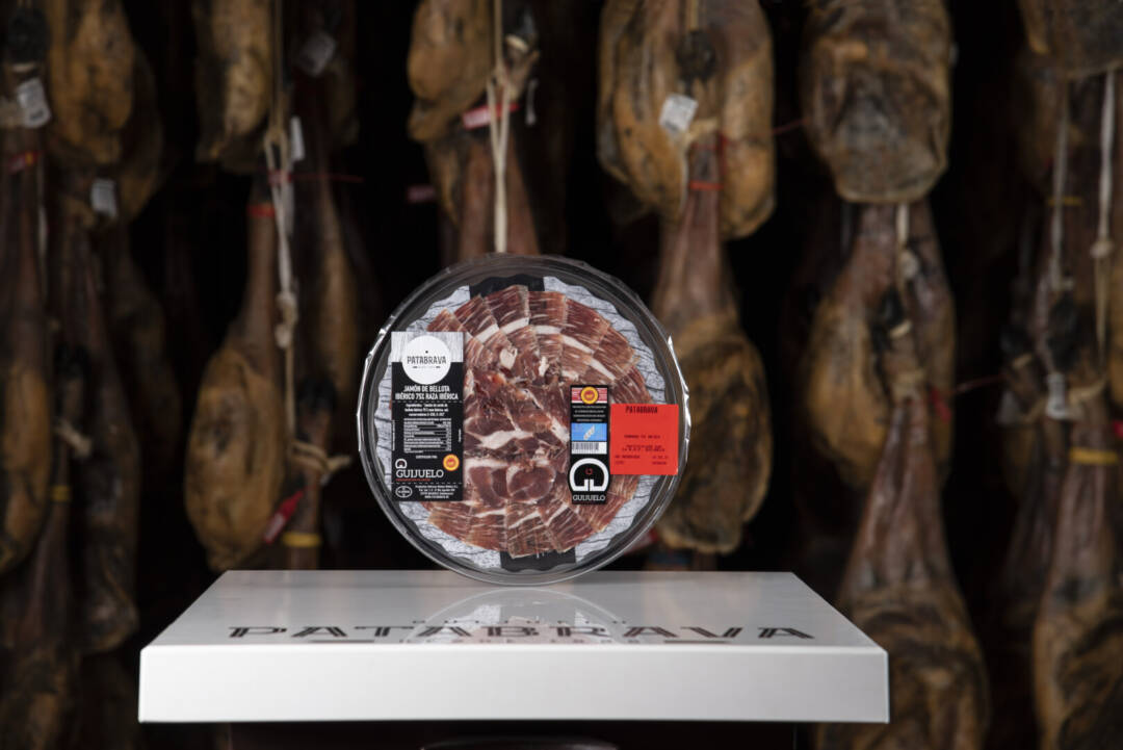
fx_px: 3745
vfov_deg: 11.4
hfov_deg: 17.1
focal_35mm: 120
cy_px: 375
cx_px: 562
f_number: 6.3
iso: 100
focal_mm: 120
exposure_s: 1/80
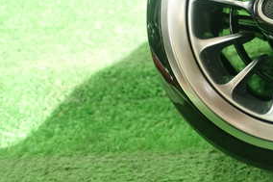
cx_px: 287
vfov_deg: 20.0
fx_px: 500
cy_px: 7
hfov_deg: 28.2
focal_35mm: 66
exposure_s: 1/125
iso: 250
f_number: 2.3
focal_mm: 5.5
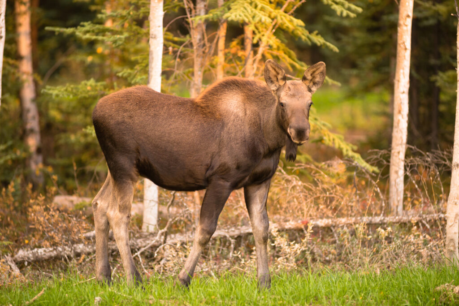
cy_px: 153
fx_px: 3825
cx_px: 230
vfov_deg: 4.6
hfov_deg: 6.9
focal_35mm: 300
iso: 400
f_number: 2.8
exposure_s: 1/160
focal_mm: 300
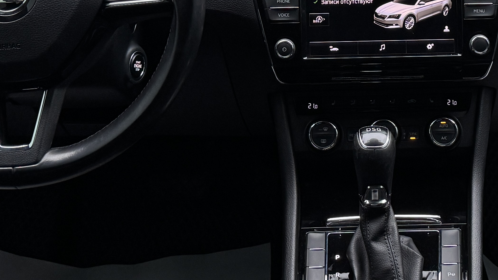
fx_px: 937
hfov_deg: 29.3
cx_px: 374
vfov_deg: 16.7
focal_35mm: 71
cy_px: 5
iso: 160
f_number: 1.78
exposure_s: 1/49
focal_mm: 6.76
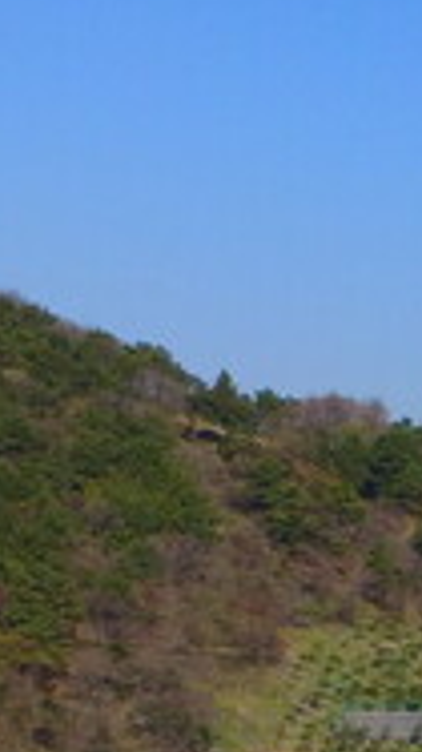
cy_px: 1023
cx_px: 1214
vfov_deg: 19.6
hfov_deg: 9.7
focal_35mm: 99
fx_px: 1972
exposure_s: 1/1351
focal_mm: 3.61
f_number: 2.8
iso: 100
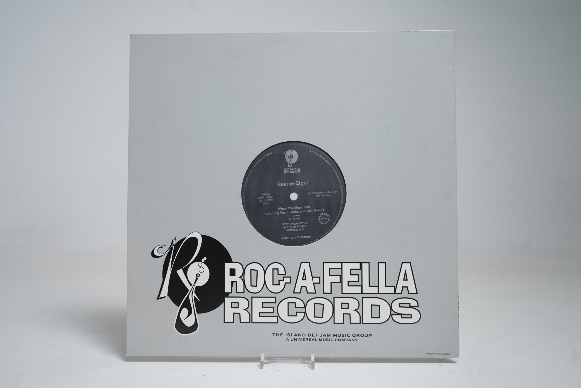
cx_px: 290
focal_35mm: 33
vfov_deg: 40.0
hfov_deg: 57.2
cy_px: 194
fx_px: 533
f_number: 5
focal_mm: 33
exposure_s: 1/8
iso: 64
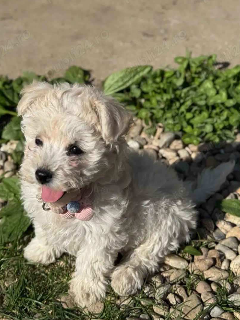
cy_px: 144
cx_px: 96
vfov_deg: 32.2
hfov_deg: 24.4
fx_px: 555
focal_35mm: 60
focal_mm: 6.76
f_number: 1.78
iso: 64
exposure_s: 1/7092
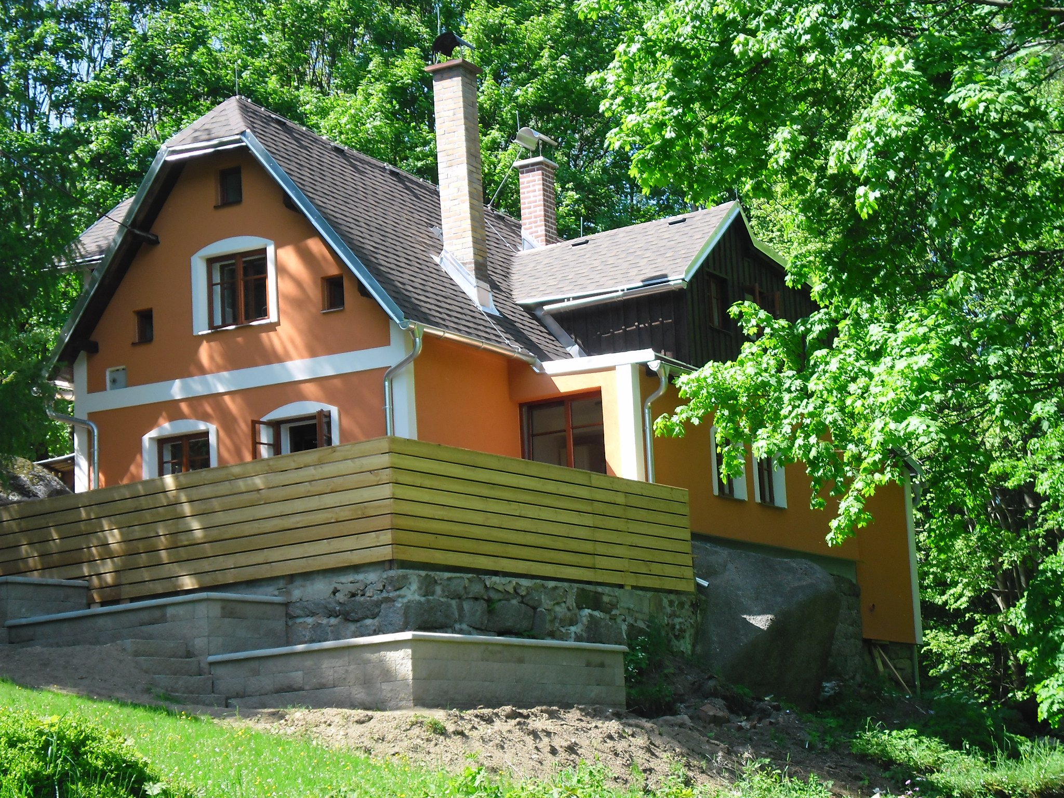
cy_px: 399
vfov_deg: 19.9
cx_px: 532
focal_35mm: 74
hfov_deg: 26.3
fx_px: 2275
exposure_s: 1/133
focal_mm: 13.2
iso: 80
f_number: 3.9
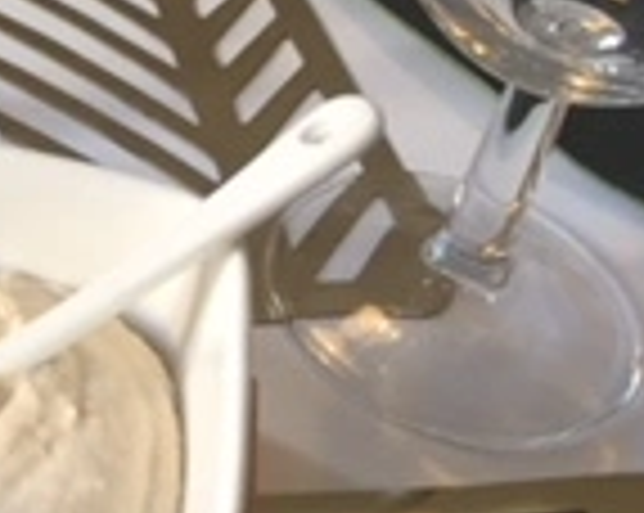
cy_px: -14
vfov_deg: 12.0
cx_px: -356
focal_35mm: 127
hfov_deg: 14.1
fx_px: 2417
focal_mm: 4.15
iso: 100
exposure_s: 1/33
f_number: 2.2
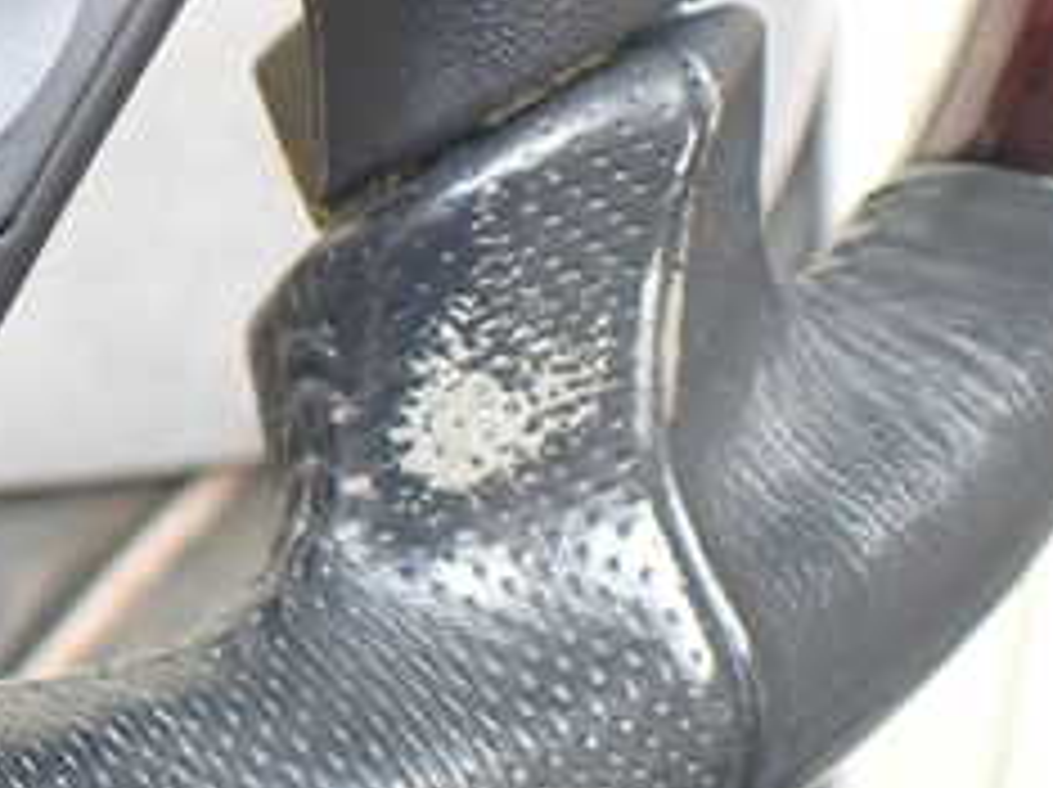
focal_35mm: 77
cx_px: -266
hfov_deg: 22.9
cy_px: 504
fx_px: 2340
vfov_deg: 19.1
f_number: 2.3
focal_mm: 5.4
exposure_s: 1/125
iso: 400
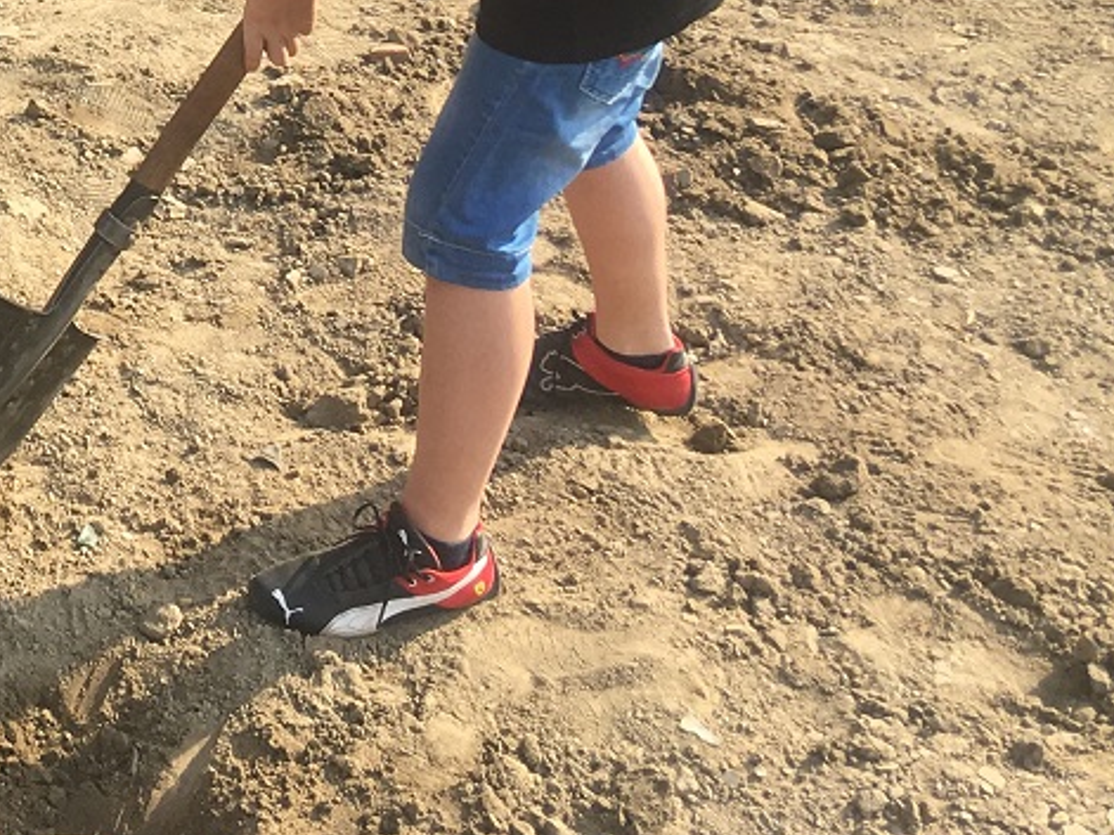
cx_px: -195
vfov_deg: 16.8
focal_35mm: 82
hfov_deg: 22.2
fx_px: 2638
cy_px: -303
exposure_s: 1/425
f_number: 2.2
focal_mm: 4.15
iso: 25
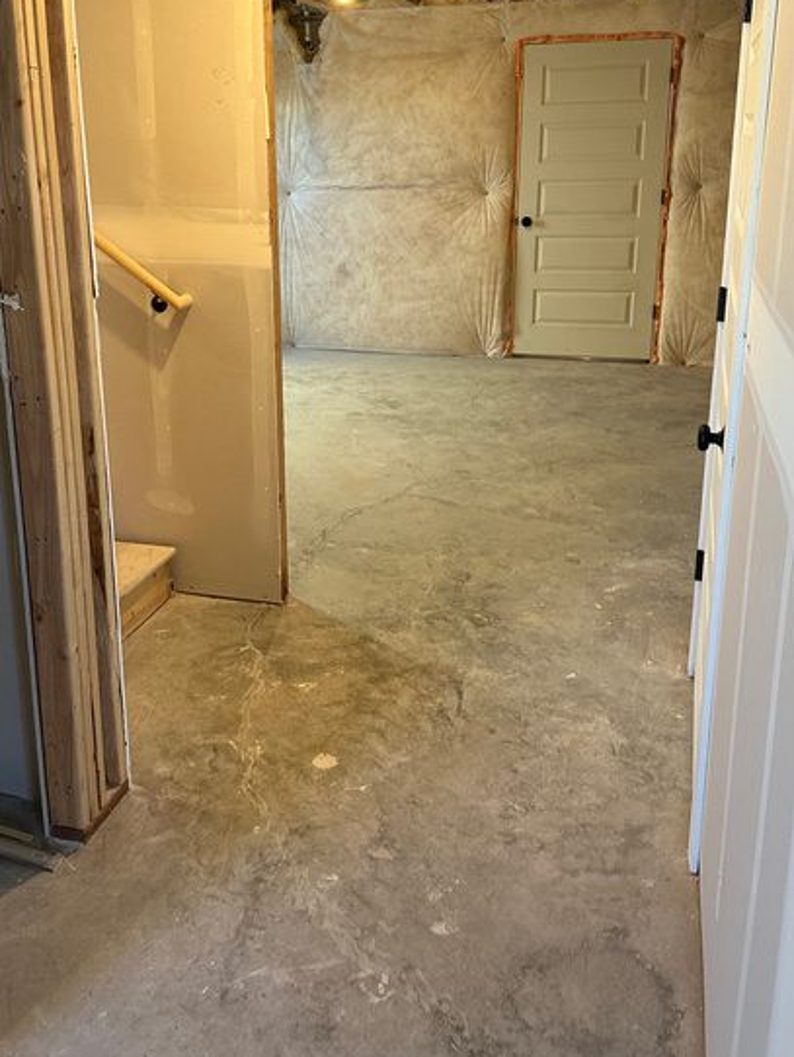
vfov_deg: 53.6
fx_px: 1039
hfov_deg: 41.6
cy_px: 425
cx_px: 312
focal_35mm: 34
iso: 200
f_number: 1.78
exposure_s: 1/60
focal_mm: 6.86
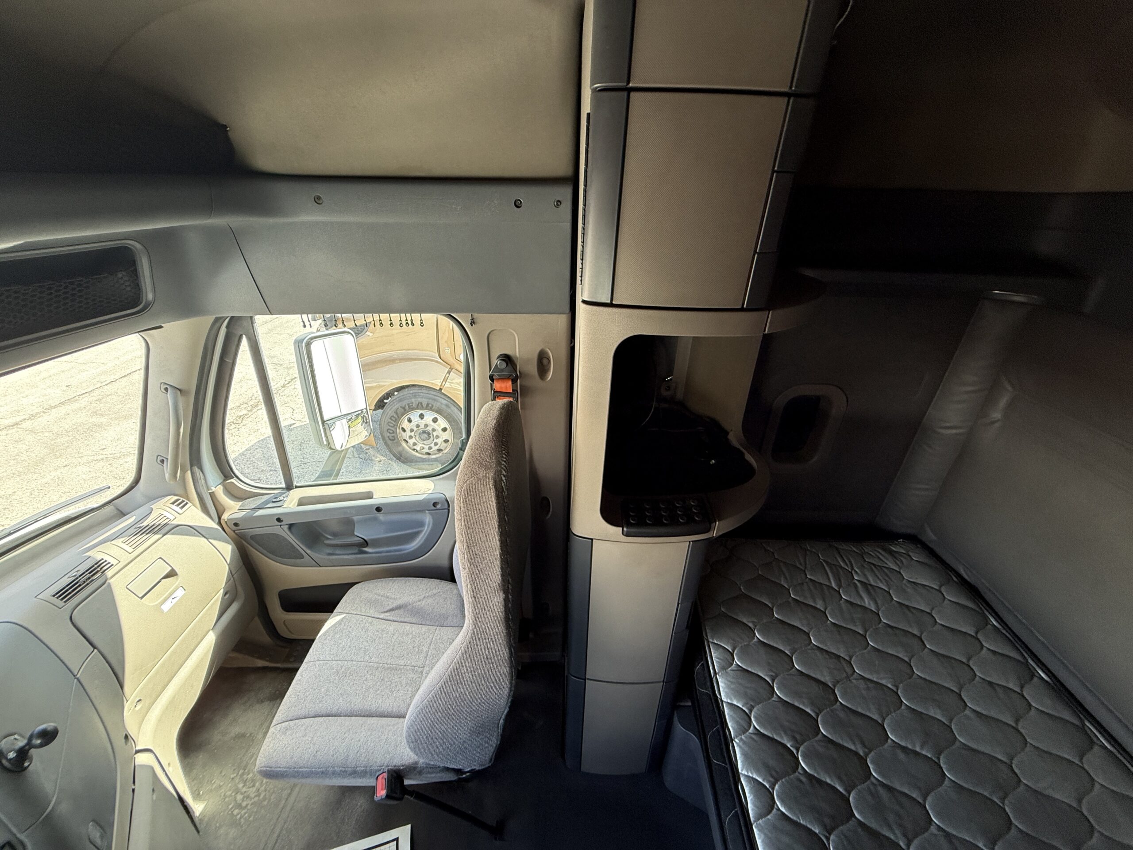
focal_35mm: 14
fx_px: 458
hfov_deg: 102.1
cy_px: 425
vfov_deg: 85.7
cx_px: 566
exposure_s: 1/99
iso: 100
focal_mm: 2.22
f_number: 2.2
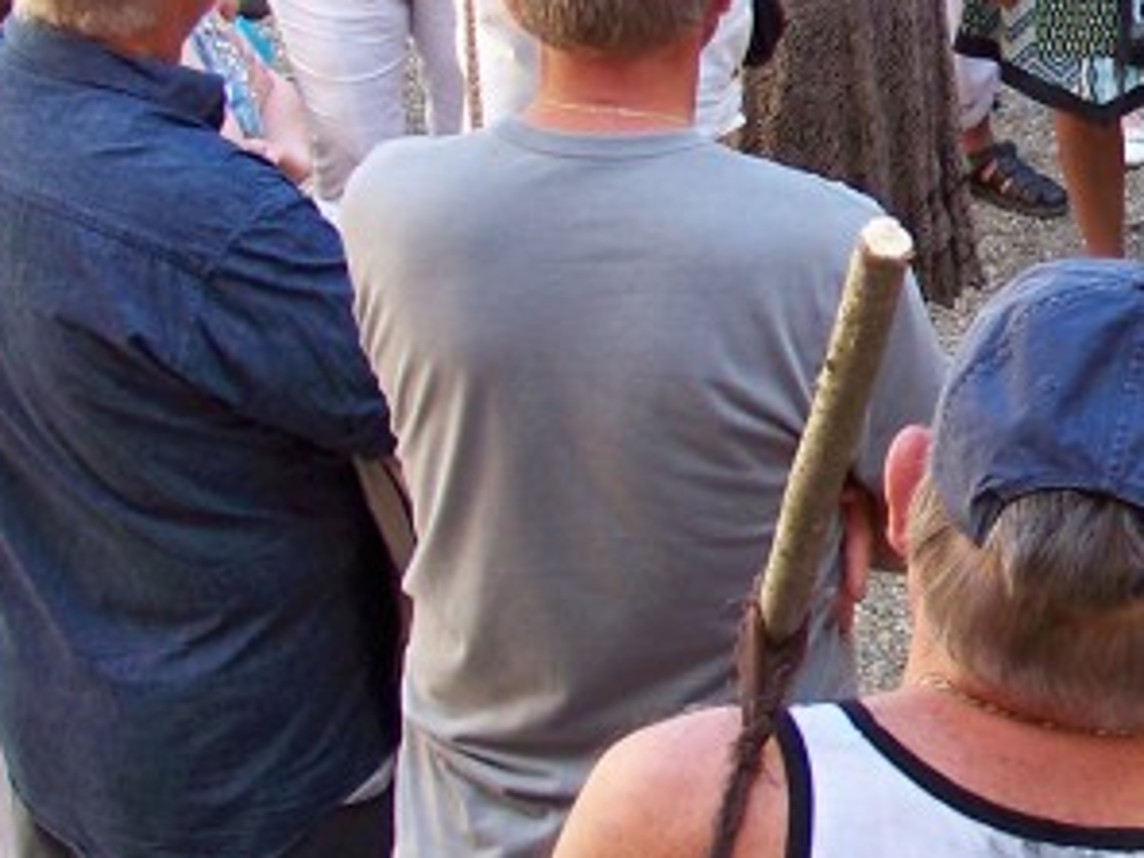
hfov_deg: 16.7
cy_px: 290
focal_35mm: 114
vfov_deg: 13.0
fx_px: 3768
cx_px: 1302
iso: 100
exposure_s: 1/160
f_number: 2.8
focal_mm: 5.85
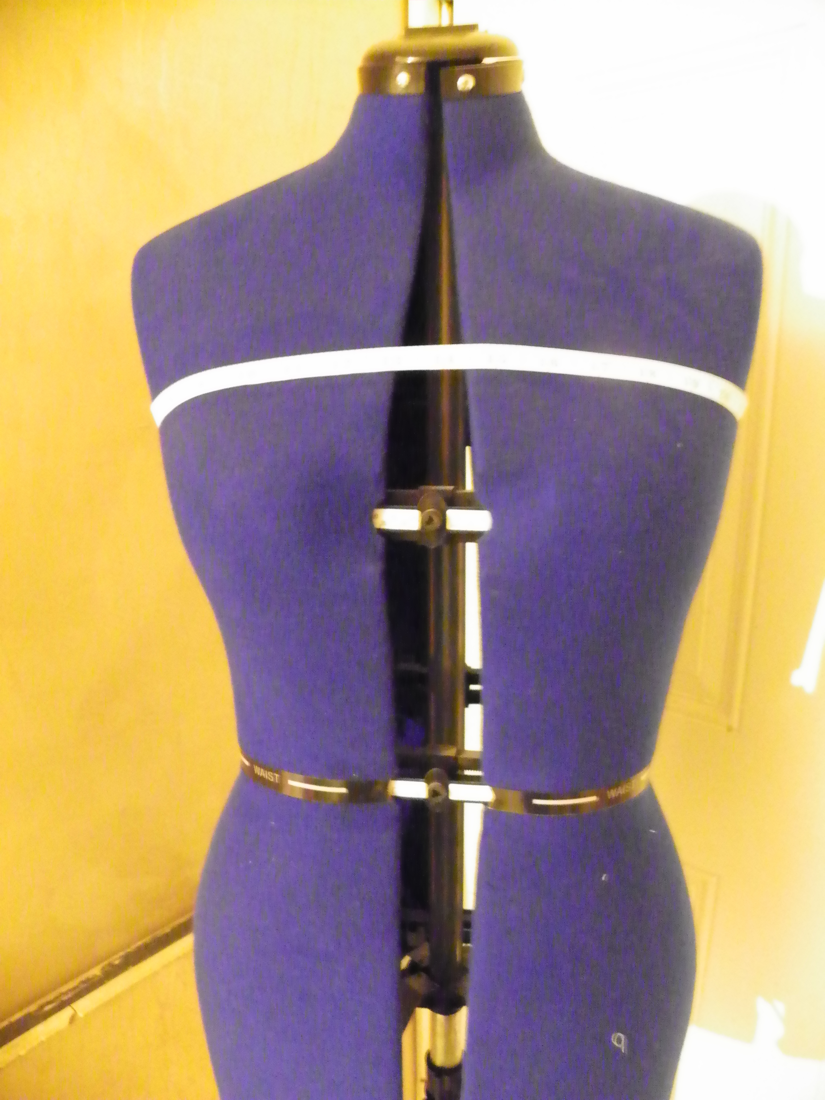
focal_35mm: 26
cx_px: 412
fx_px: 826
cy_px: 550
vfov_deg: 67.3
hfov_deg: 53.1
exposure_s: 1/2
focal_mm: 4.6
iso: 1600
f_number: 2.8
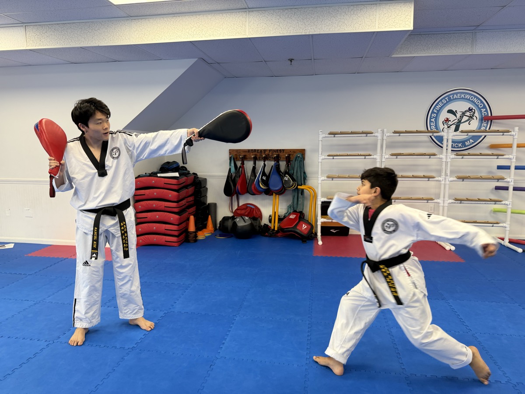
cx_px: 262
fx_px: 364
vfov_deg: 56.8
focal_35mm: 24
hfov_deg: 71.6
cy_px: 197
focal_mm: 6.76
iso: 125
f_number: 1.78
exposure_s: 1/120
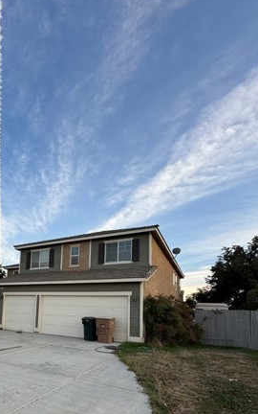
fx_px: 248
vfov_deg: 76.4
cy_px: 286
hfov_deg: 51.7
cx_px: 53
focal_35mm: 22
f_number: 2.2
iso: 40
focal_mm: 2.22
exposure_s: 1/231
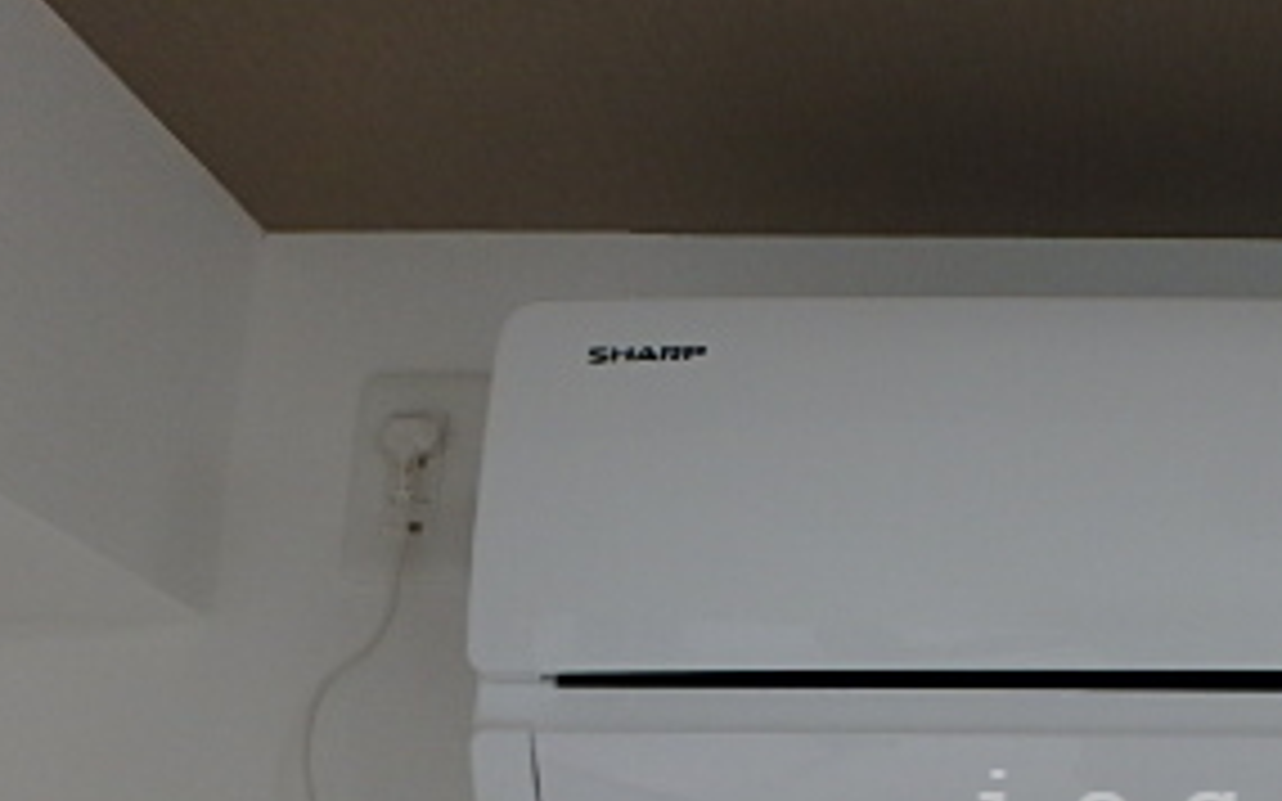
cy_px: 824
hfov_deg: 36.3
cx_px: 1278
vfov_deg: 24.5
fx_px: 1747
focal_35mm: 50
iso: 200
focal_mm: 3.7
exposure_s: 1/50
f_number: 3.5
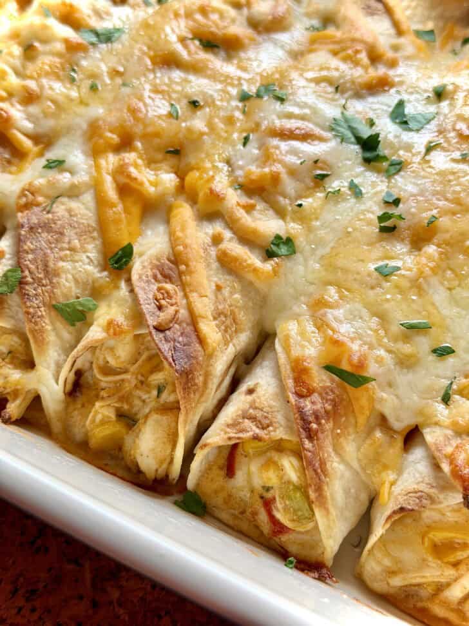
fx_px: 867
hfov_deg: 30.3
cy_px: 313
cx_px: 234
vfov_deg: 39.7
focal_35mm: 48
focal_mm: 6.8
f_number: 1.8
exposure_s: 1/109
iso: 100
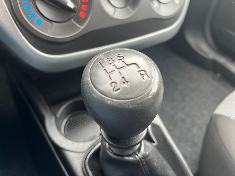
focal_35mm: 26
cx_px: 118
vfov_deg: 53.1
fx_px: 177
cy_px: 88
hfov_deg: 67.3
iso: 160
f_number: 1.6
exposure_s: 1/60
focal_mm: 5.1
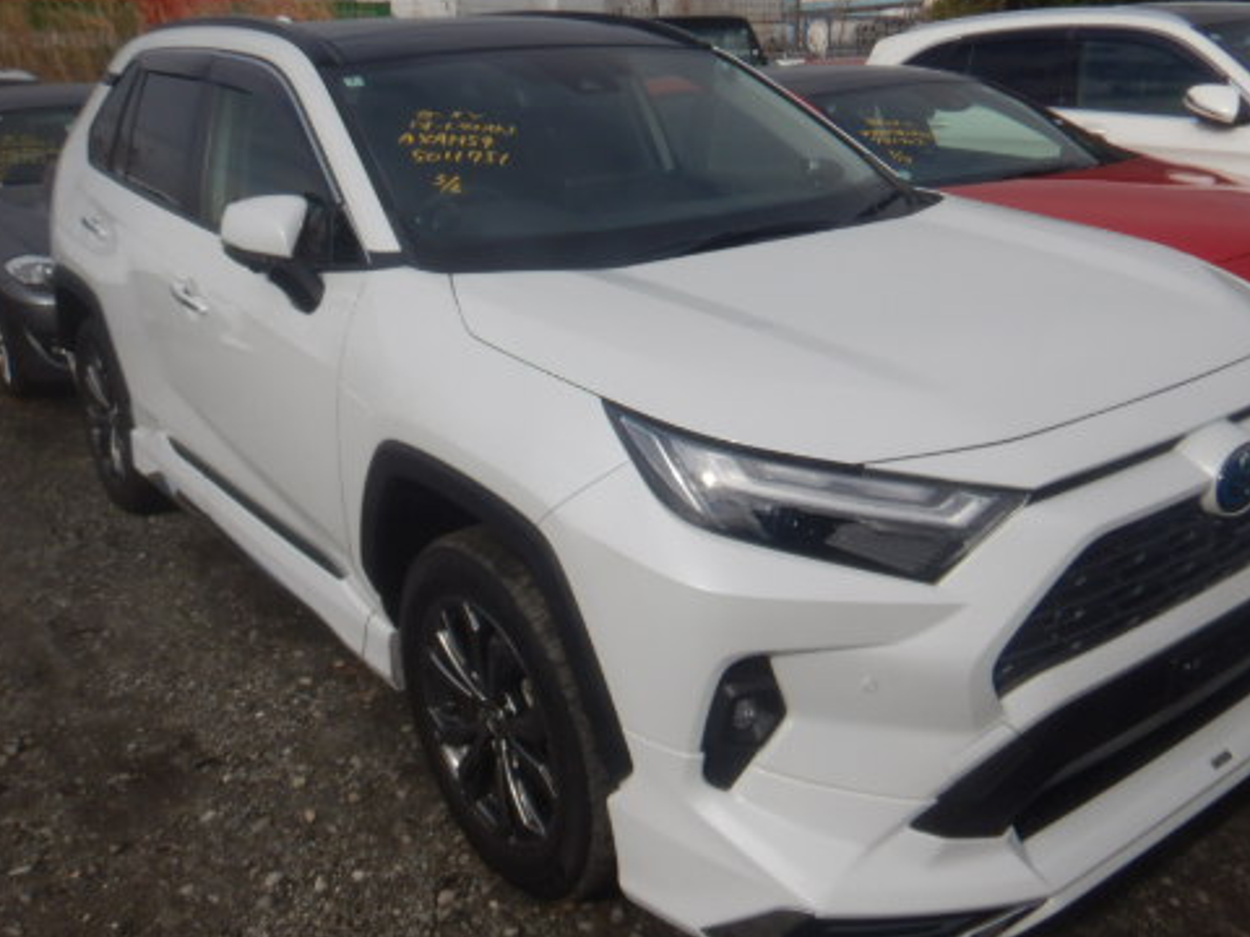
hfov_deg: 56.8
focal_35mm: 32
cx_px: 648
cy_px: 461
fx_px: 1156
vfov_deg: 44.2
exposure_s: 1/1000
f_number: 2.8
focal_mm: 4.3
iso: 125
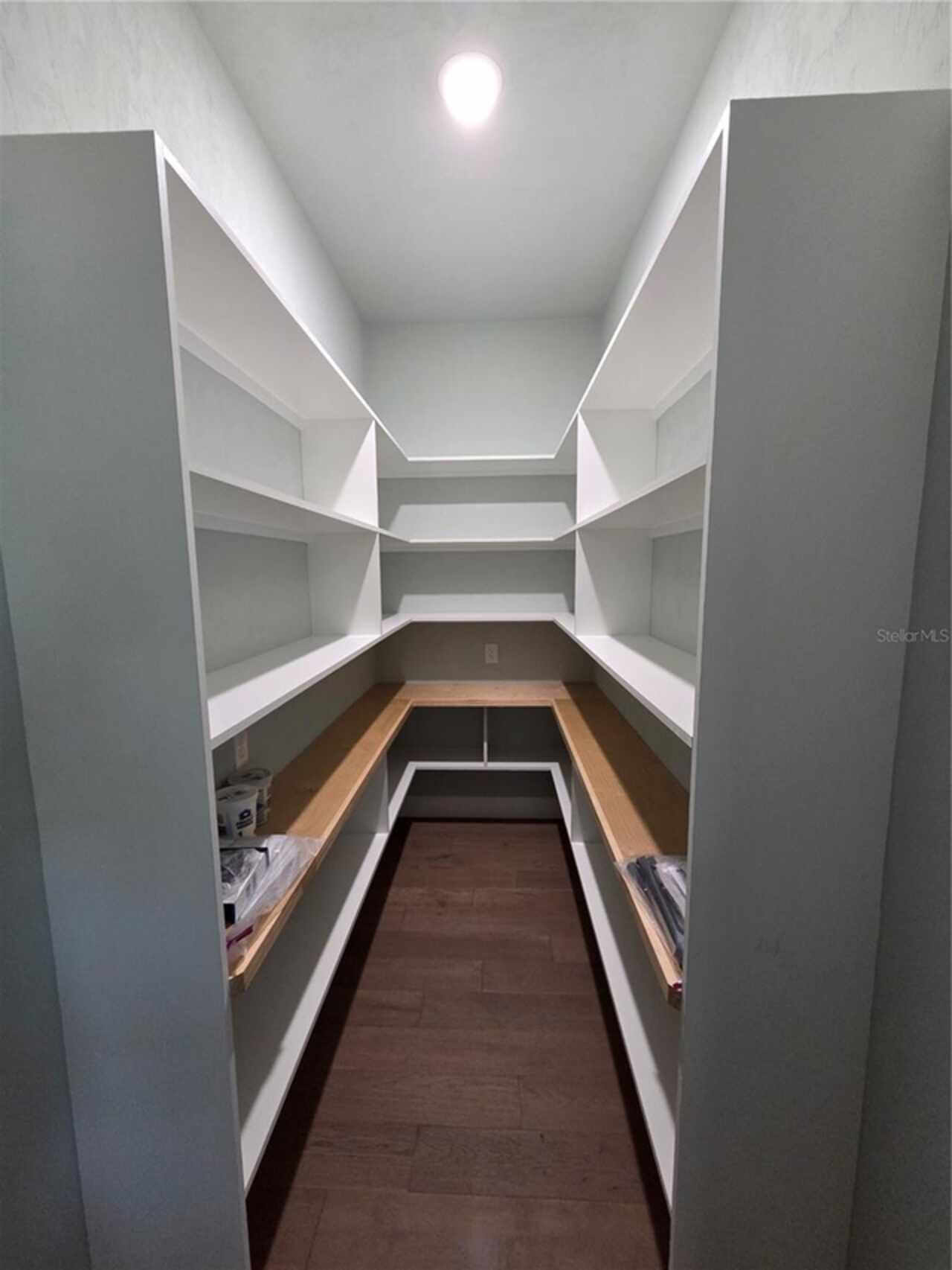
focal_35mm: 13
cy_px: 635
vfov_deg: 106.2
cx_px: 476
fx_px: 477
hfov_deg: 89.9
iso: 500
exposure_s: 1/60
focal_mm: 2.2
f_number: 2.2
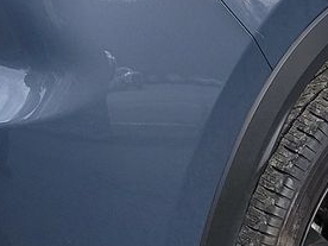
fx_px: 1317
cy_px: -2
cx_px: 213
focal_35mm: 139
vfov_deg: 10.6
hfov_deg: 14.2
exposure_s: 1/442
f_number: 1.8
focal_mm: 6.7
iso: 50
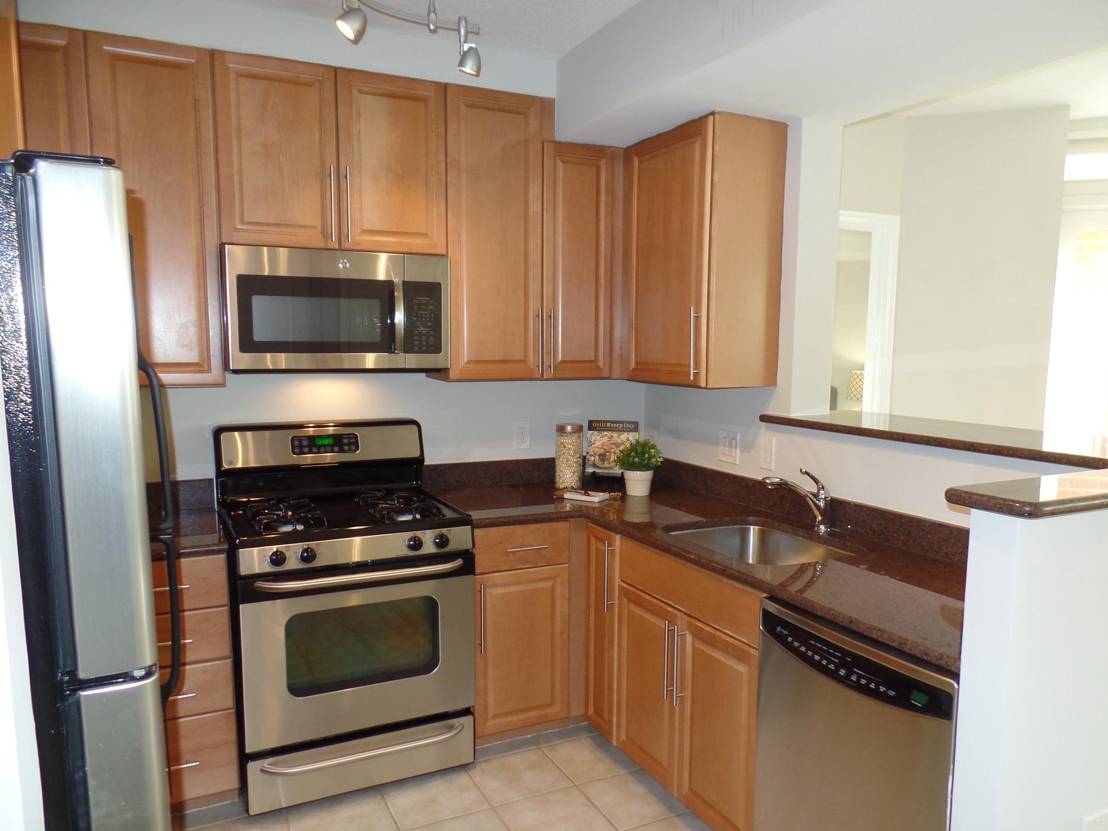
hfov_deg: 69.4
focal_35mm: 25
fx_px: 800
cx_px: 576
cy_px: 440
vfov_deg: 54.8
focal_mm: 4.1
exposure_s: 1/30
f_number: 2.8
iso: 160
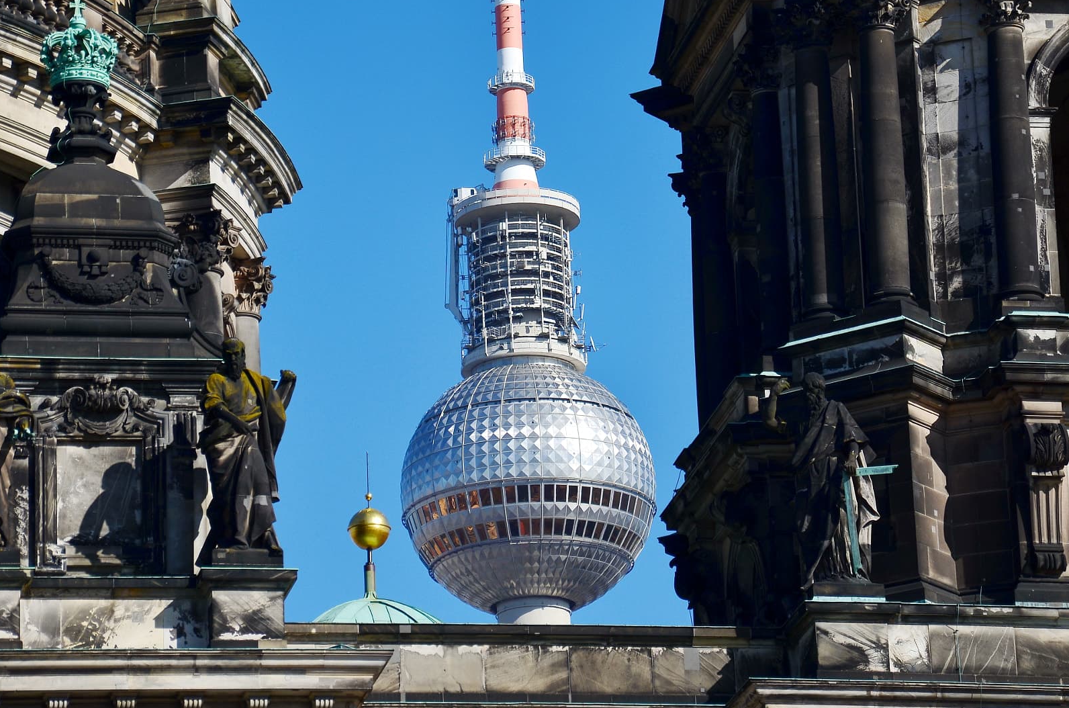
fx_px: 6004
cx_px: 529
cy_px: 265
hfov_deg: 10.2
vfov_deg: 6.7
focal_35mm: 203
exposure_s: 1/1250
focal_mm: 105
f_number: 5.6
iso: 100
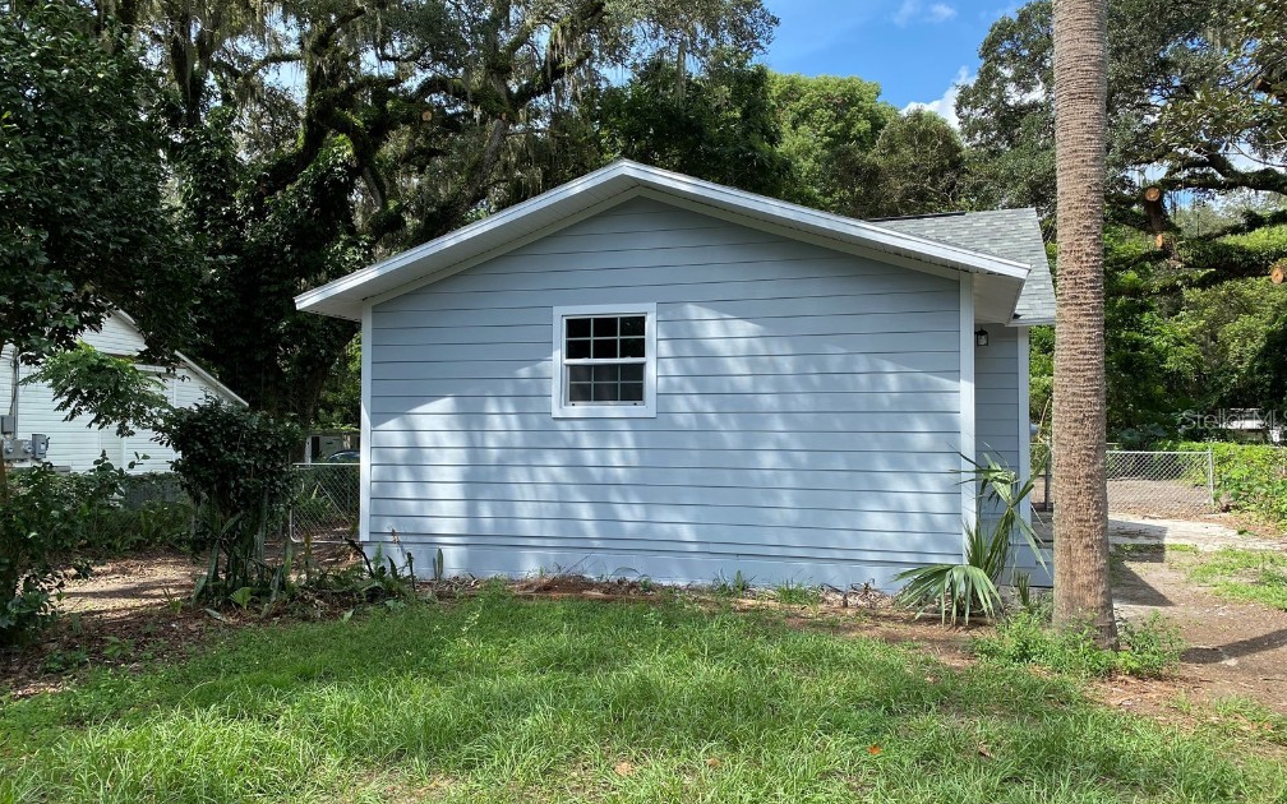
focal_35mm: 28
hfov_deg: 66.5
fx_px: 982
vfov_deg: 44.5
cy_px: 419
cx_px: 649
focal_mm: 4.25
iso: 32
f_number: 1.8
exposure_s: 1/1082
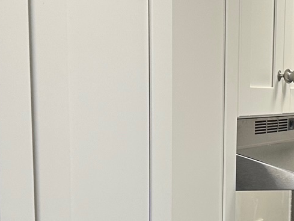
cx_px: 319
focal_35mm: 99
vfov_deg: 14.5
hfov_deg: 19.1
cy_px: 258
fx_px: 841
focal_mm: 6.86
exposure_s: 1/120
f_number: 1.78
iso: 160
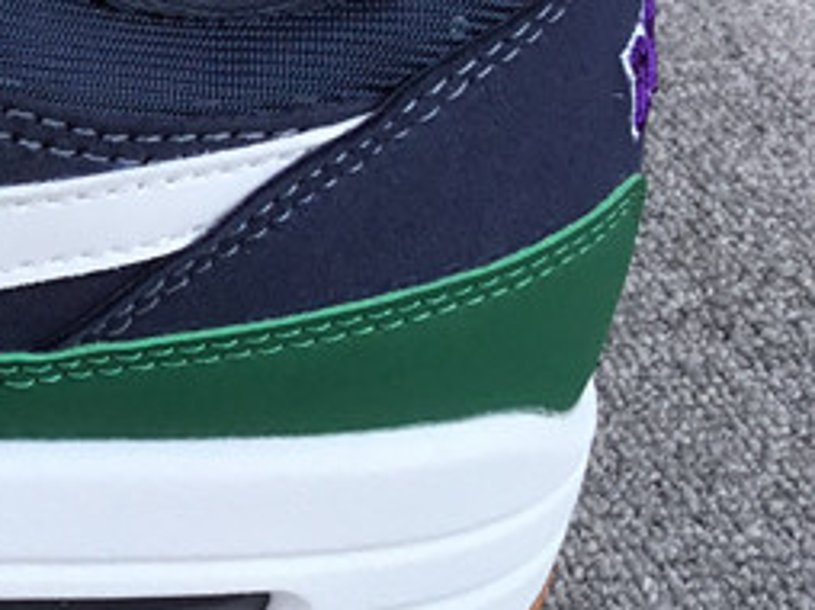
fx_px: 2587
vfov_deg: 13.3
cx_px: -529
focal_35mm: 110
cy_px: 56
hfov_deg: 15.9
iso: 25
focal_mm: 3.3
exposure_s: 1/254
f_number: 2.4
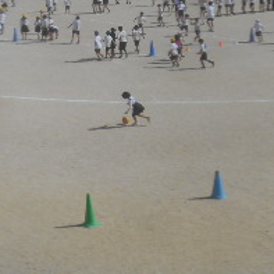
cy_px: 51
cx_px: 103
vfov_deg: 10.8
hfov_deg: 10.8
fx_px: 1442
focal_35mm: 161
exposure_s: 1/1600
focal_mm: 10
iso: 80
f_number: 4.9
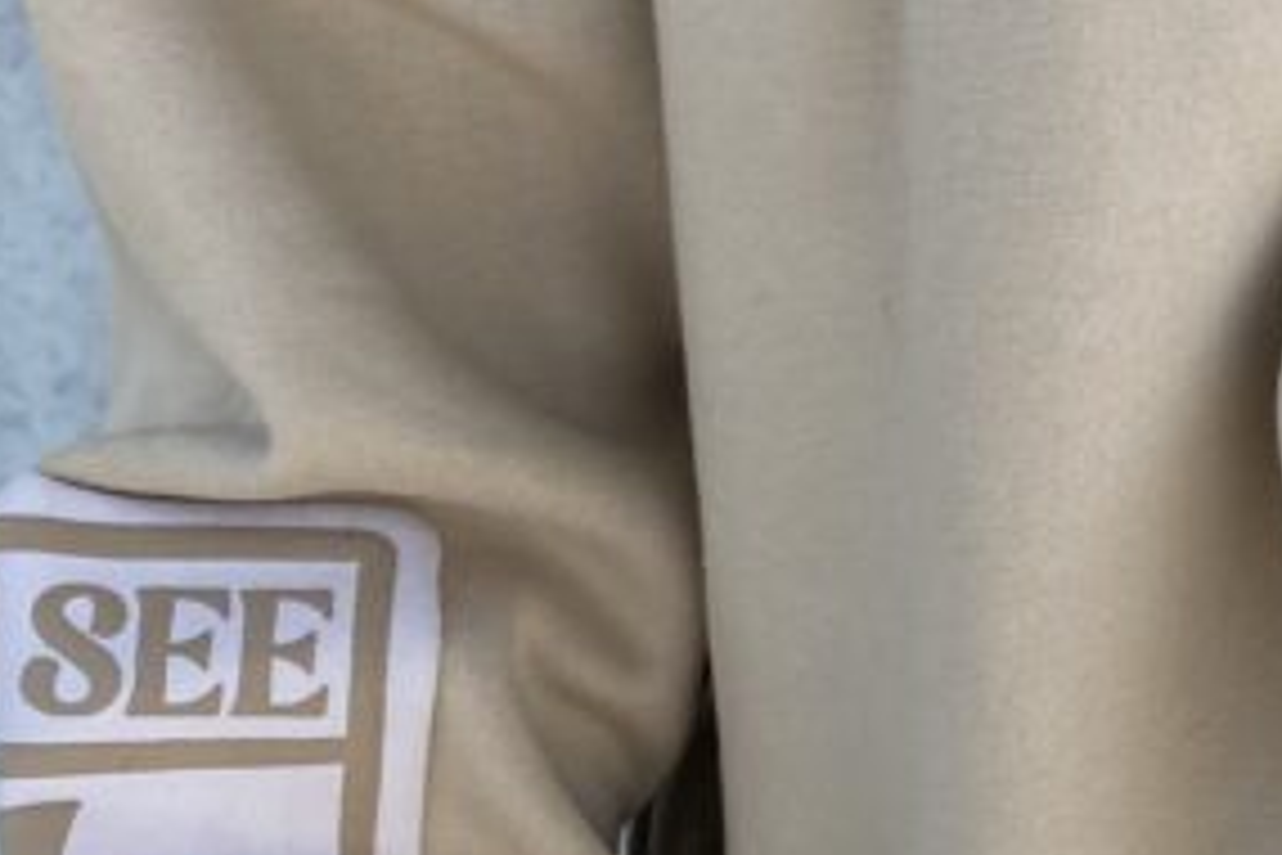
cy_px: 63
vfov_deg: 14.0
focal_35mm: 97
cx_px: 1480
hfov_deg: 19.9
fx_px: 3454
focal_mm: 4.25
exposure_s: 1/428
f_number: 1.8
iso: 32
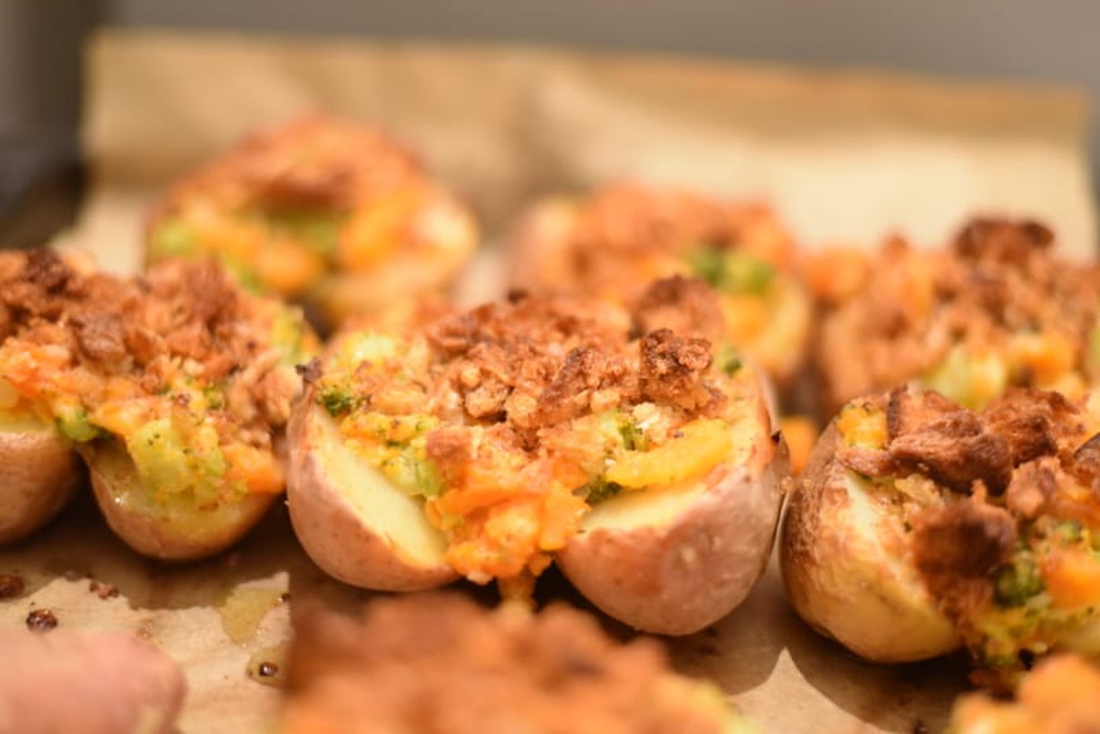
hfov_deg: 39.6
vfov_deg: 27.0
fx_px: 1528
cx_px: 550
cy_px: 367
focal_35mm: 50
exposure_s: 1/60
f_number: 1.8
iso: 2000
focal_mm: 50
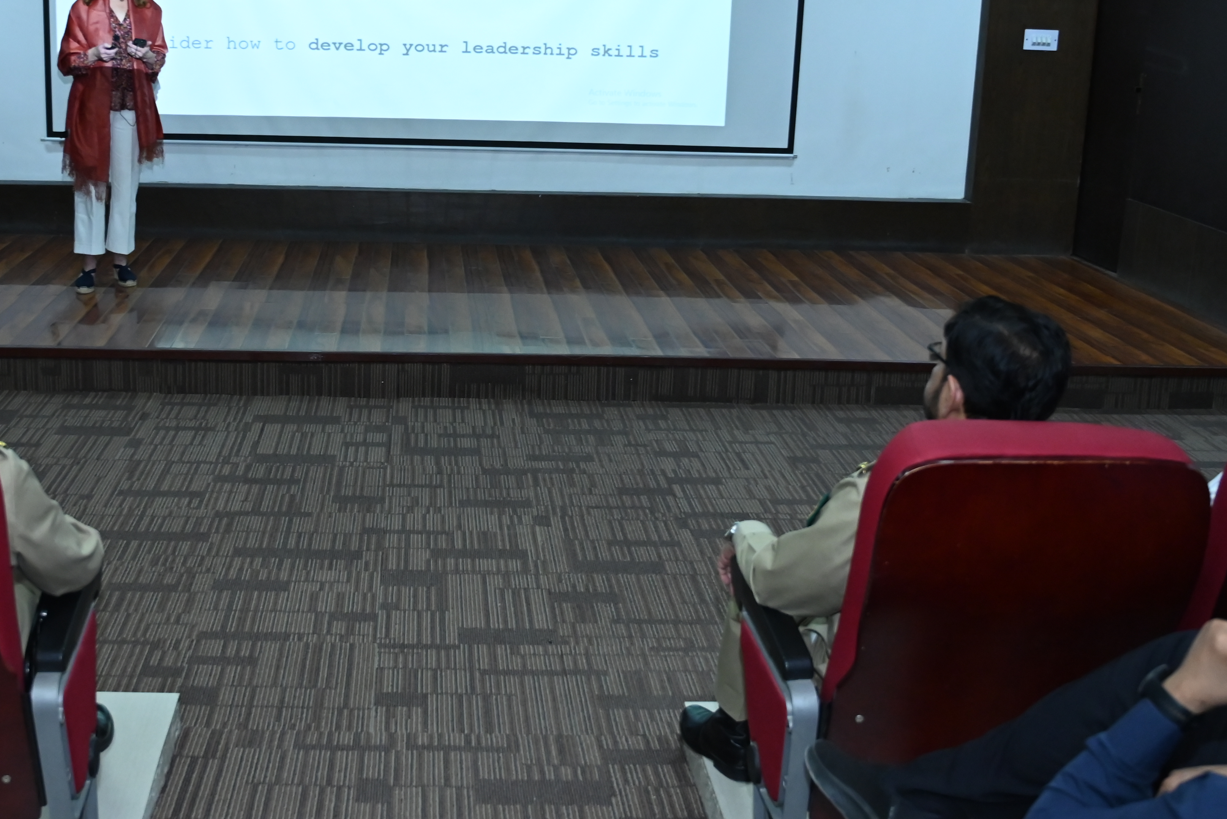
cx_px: 441
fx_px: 1873
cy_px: 311
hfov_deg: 36.0
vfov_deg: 24.6
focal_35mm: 55
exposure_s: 1/125
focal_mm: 29.5
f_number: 4
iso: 2000
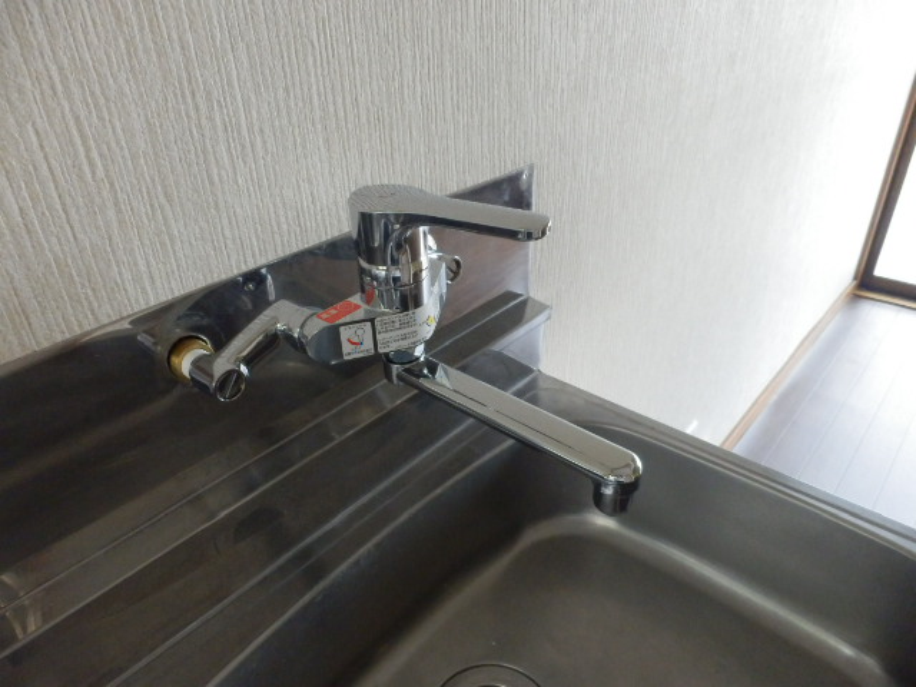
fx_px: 635
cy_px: 344
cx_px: 458
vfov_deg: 56.8
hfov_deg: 71.6
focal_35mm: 24
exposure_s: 1/320
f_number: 3
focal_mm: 4.2
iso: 800
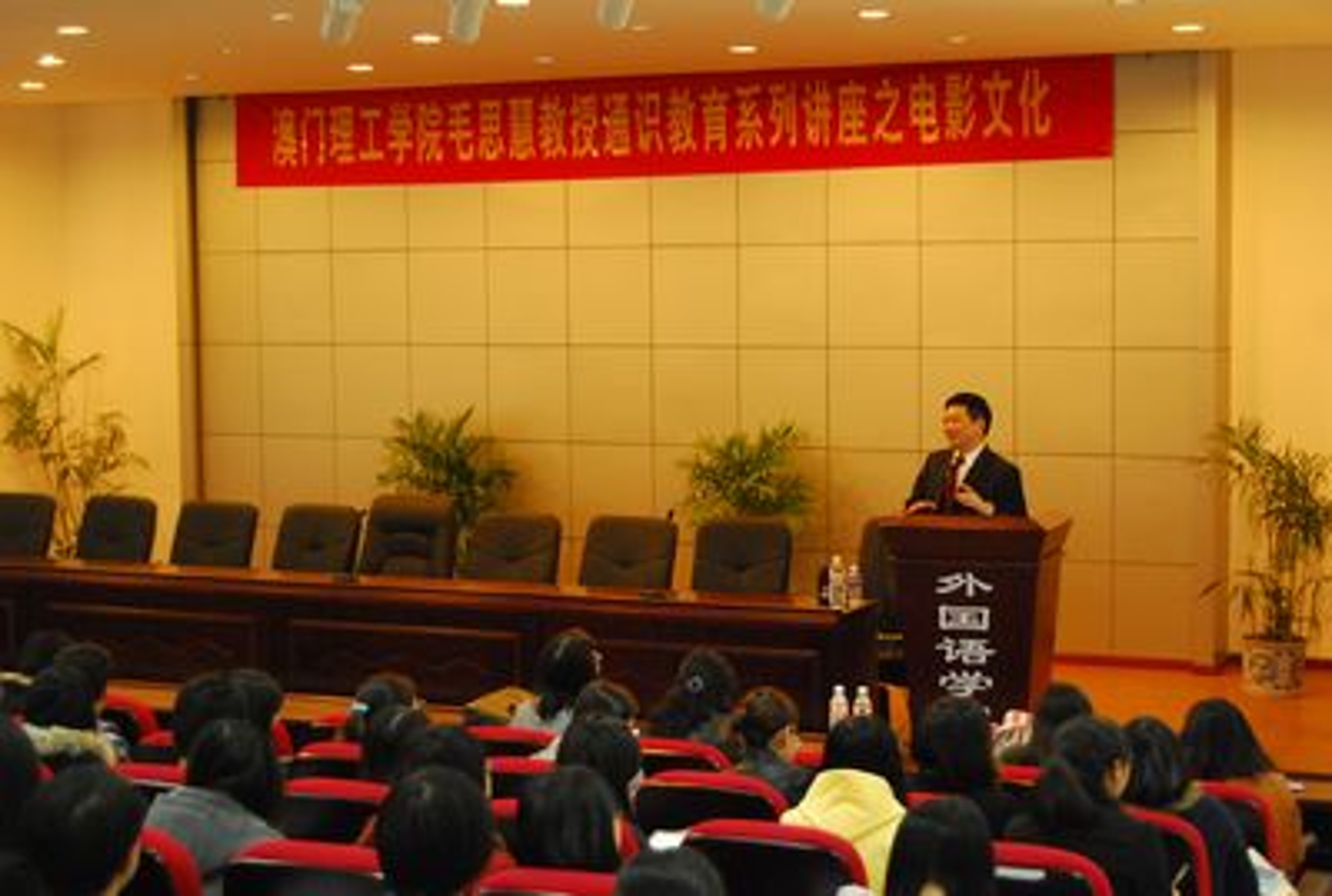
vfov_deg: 21.7
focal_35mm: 63
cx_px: 666
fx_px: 2337
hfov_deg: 31.8
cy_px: 448
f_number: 5.3
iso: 1600
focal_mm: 42
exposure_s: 1/20
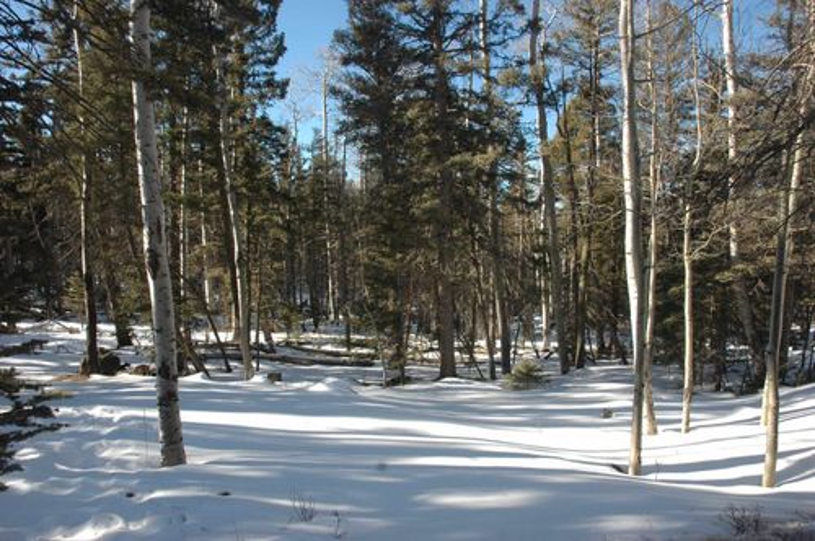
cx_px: 408
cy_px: 270
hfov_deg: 67.4
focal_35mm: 27
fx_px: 610
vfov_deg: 47.8
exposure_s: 1/200
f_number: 7.1
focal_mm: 18
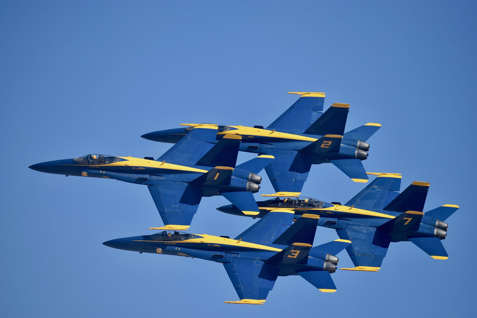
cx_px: 238
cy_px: 159
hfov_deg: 5.7
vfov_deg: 3.8
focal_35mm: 360
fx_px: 4770
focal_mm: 240
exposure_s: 1/1000
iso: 200
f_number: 6.3
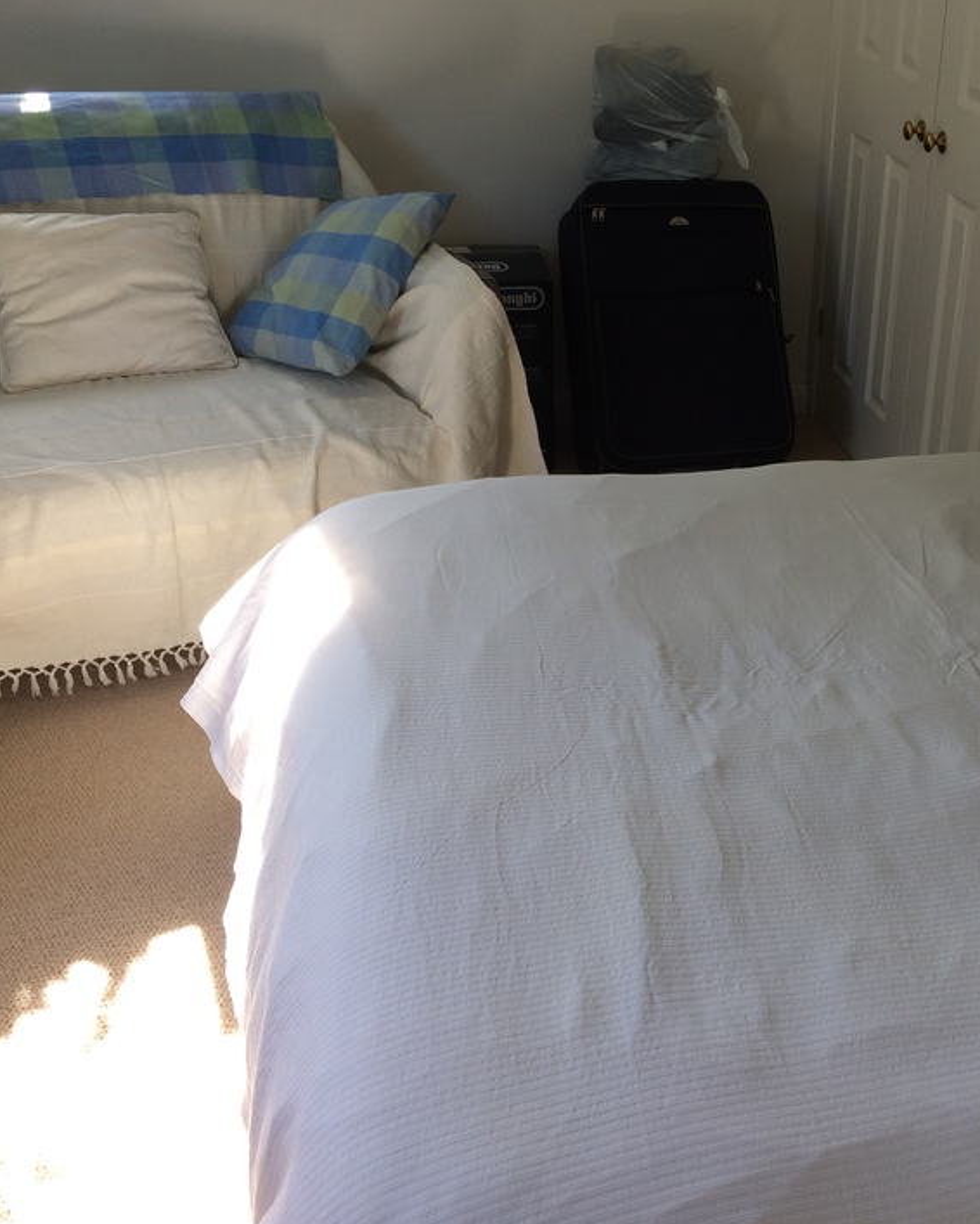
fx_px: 1486
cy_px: 577
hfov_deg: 35.2
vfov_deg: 44.8
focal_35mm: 41
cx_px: 800
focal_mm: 4.15
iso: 32
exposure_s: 1/101
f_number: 2.2
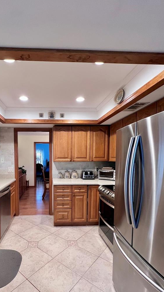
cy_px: 166
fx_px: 132
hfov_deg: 62.2
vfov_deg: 95.3
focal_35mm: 17
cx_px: 54
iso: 250
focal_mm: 1.57
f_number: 1.8
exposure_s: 1/60
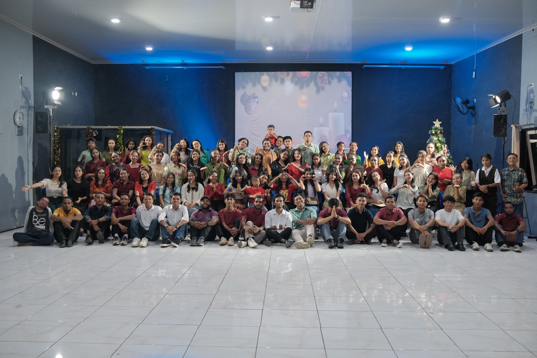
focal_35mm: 35
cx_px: 268
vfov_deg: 37.9
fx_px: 522
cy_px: 179
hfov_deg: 54.4
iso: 2500
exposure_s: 1/100
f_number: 2.8
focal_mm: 23
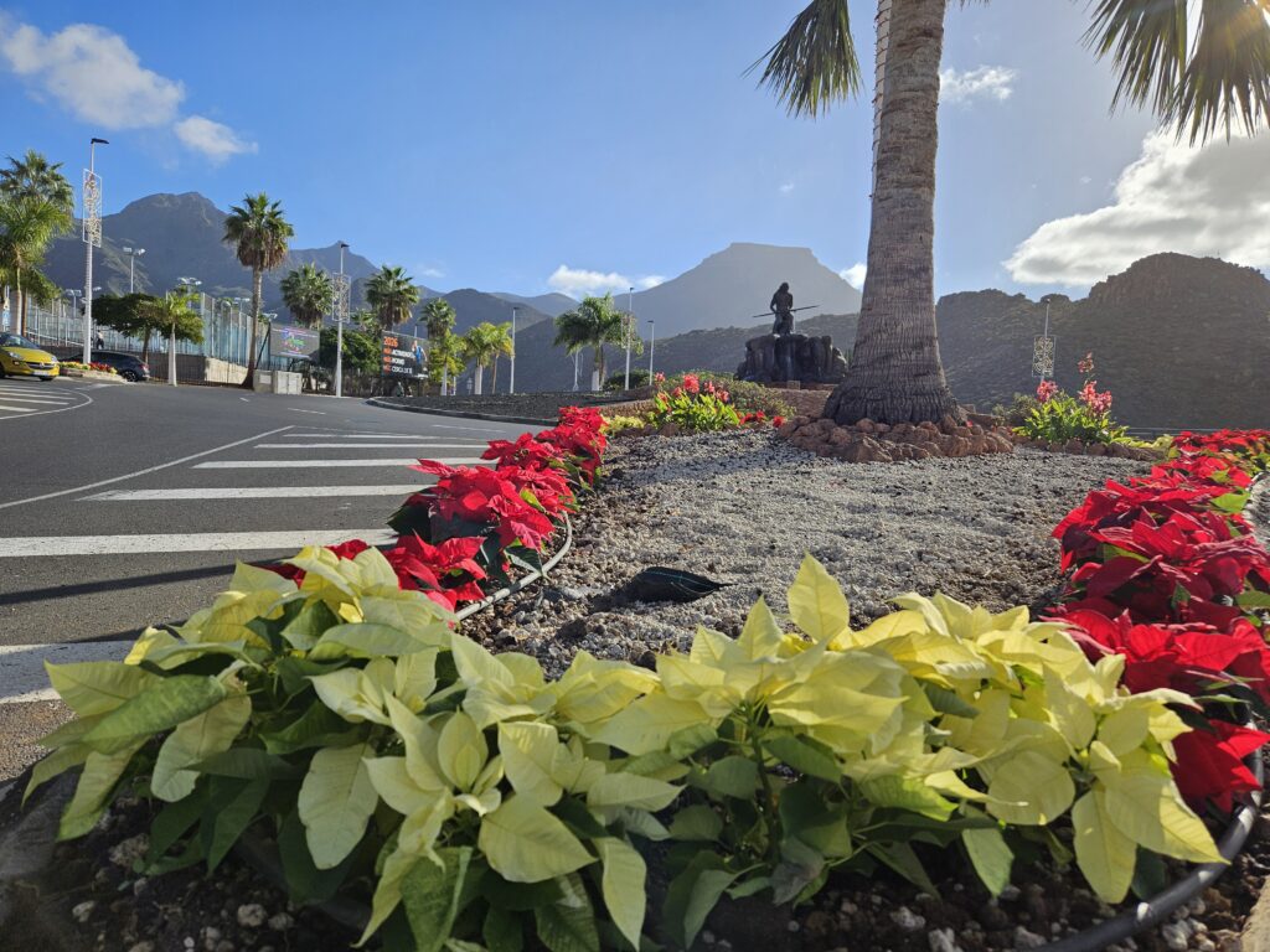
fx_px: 844
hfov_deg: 73.9
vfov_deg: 58.9
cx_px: 635
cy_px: 476
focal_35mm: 23
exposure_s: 1/2169
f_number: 1.8
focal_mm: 5.4
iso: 25
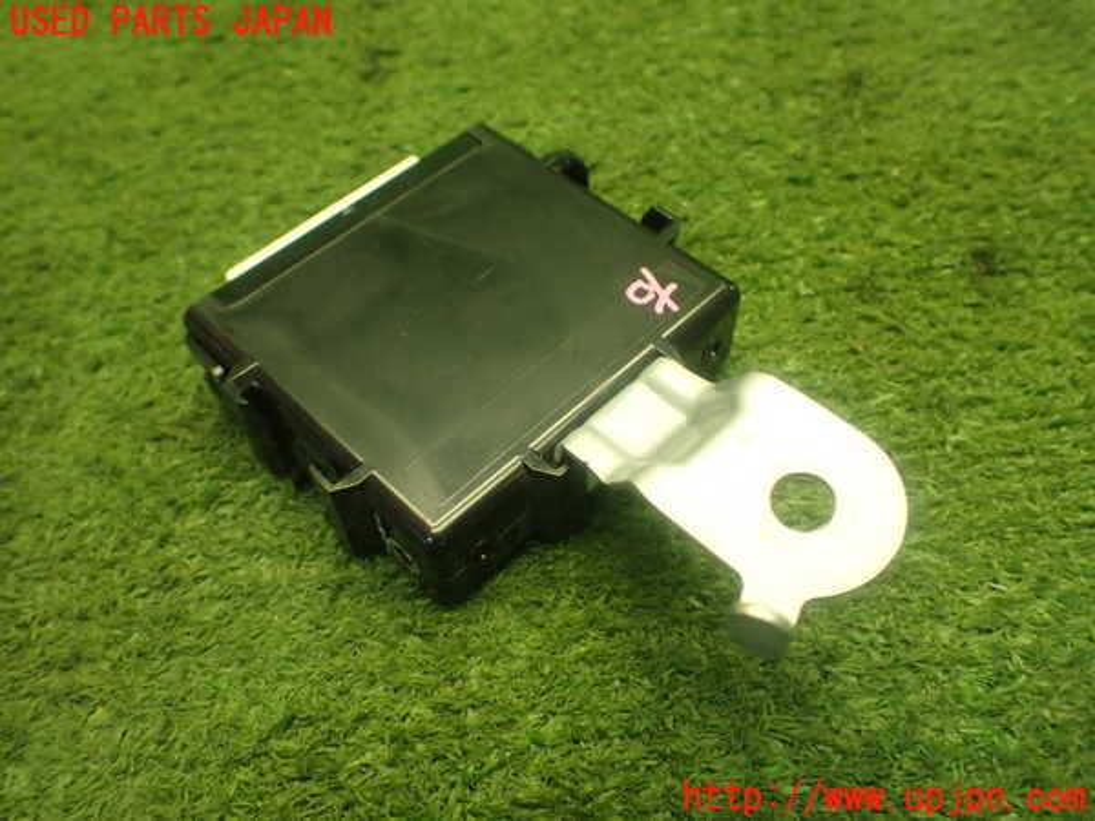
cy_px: 410
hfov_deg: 60.0
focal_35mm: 30
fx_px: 949
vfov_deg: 46.8
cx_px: 548
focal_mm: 5.4
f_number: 2.3
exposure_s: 1/125
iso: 640
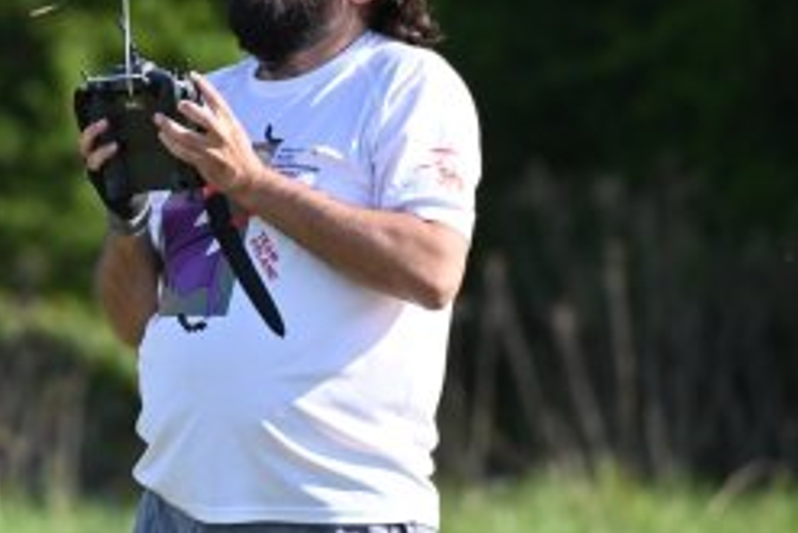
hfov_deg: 2.6
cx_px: 183
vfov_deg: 1.7
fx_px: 17876
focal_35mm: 806
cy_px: 255
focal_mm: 400
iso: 320
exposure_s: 1/640
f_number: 6.3
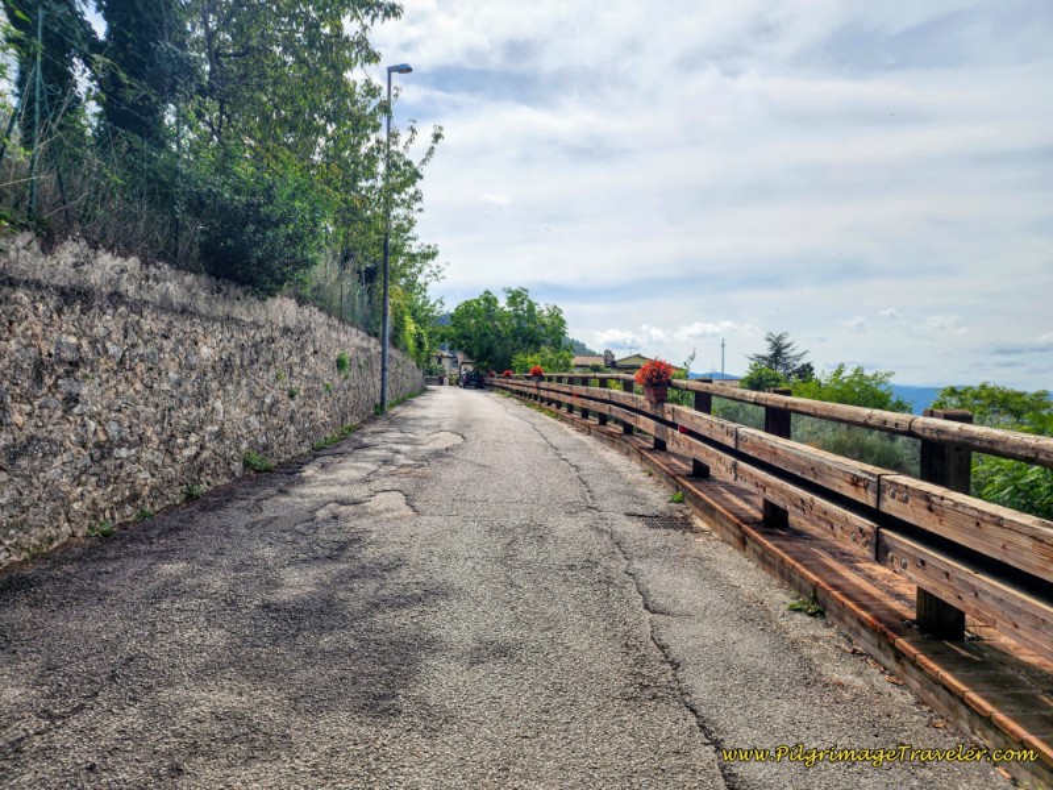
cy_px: 395
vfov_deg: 58.9
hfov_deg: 73.9
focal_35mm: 23
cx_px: 526
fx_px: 700
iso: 12
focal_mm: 6.4
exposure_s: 1/1672
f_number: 1.8
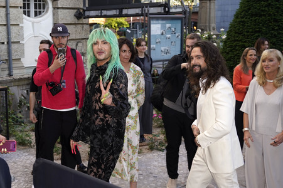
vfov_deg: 37.8
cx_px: 142
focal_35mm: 35
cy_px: 94
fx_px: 275
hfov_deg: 54.5
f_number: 5.6
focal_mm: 35
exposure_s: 1/160
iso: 320
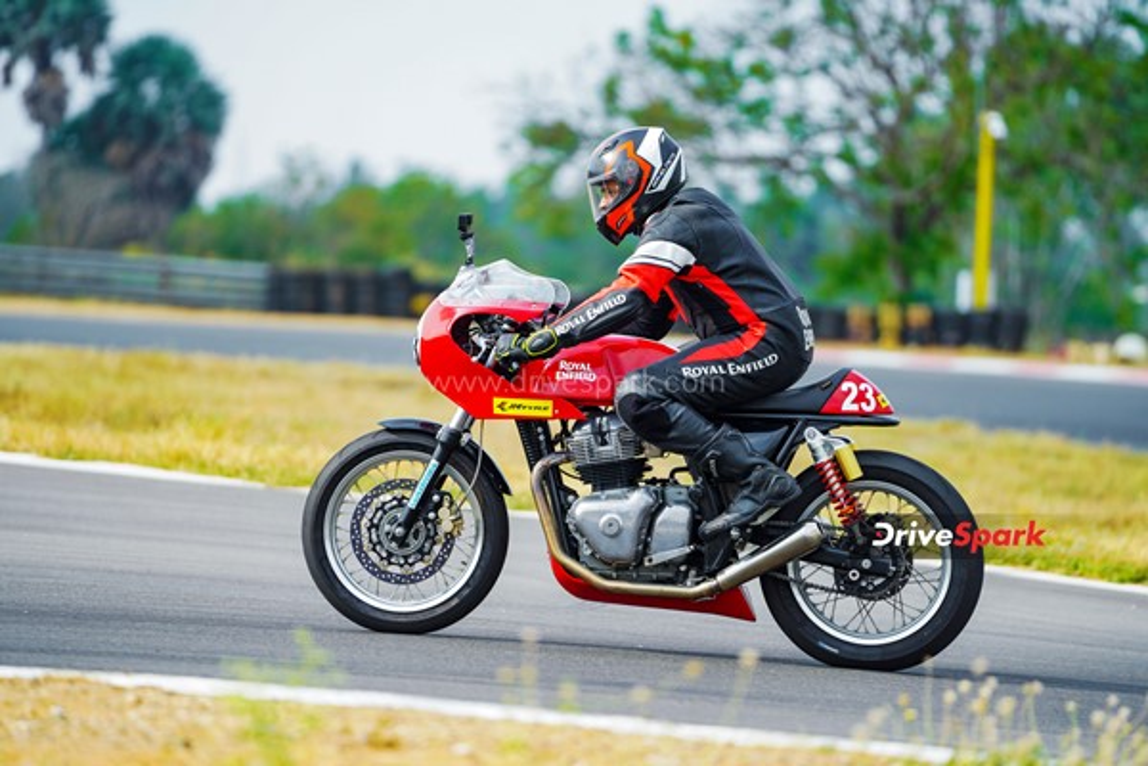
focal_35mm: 200
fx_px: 6377
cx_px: 574
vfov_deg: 6.9
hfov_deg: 10.3
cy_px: 383
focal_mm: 200
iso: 200
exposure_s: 1/1600
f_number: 2.8
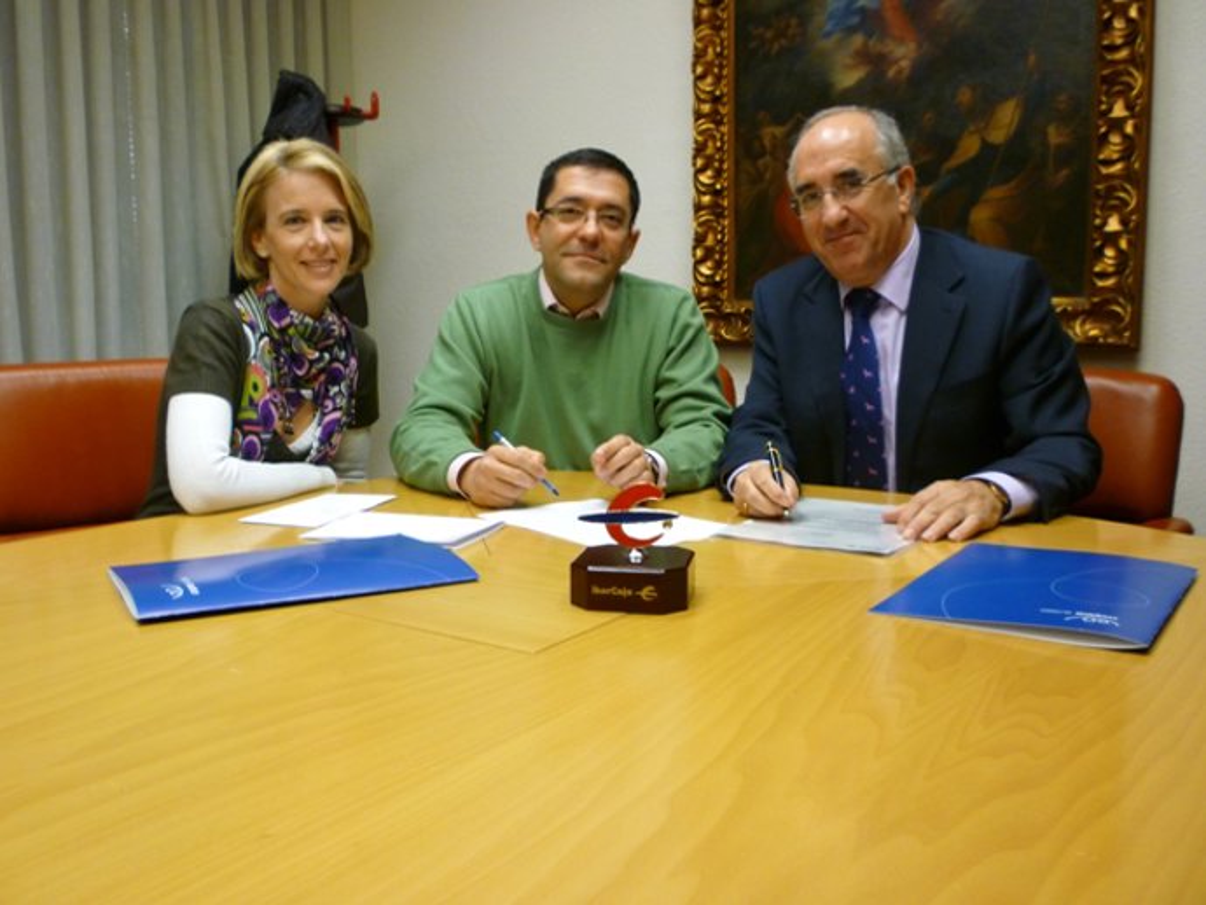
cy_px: 452
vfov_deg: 46.8
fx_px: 1046
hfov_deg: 59.9
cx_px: 603
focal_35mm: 30
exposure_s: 1/30
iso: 200
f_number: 3.3
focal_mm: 5.3
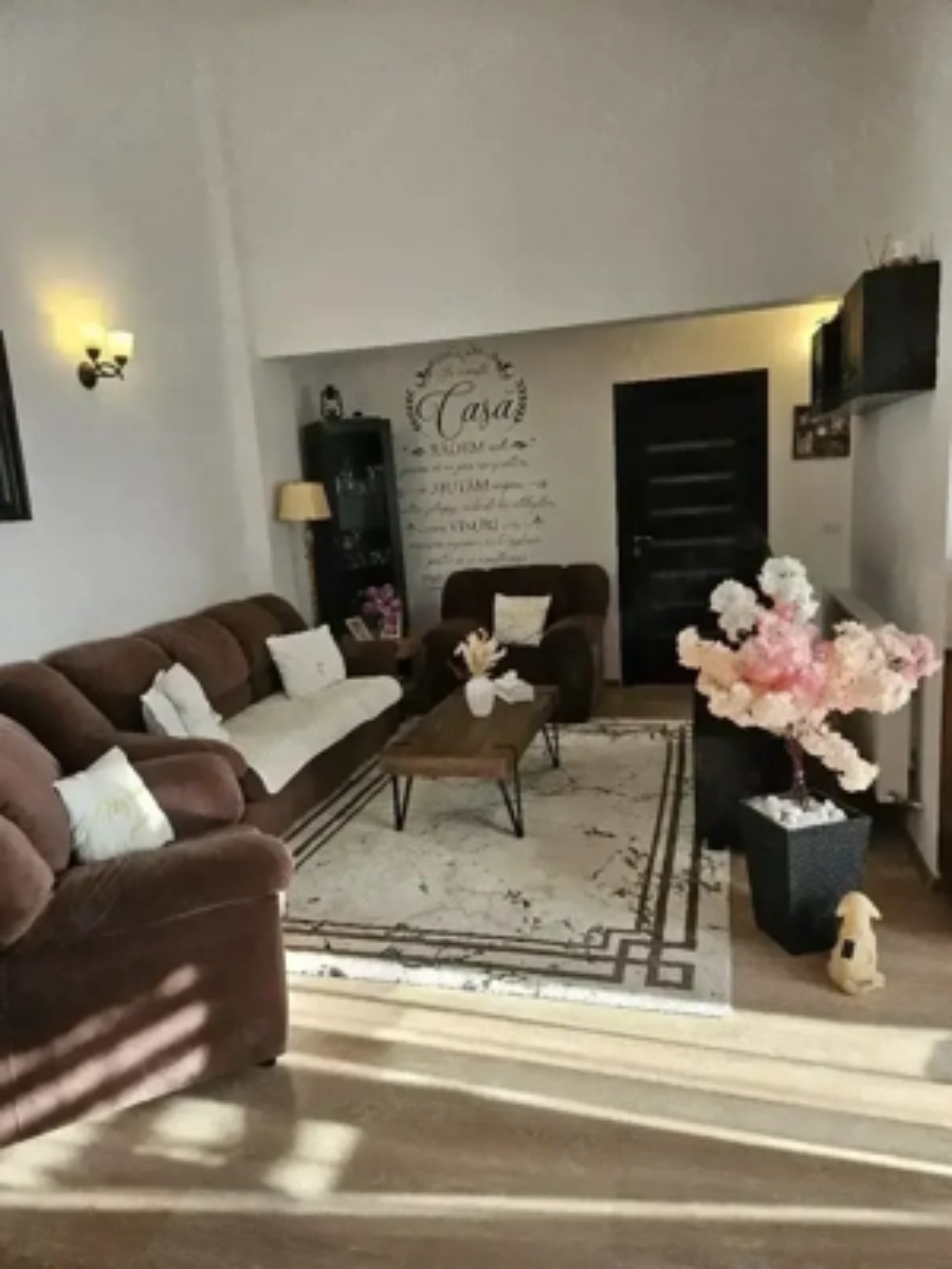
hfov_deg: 58.9
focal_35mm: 23
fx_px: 843
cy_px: 634
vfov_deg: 73.9
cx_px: 476
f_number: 1.8
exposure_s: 1/101
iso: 64
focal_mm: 5.4
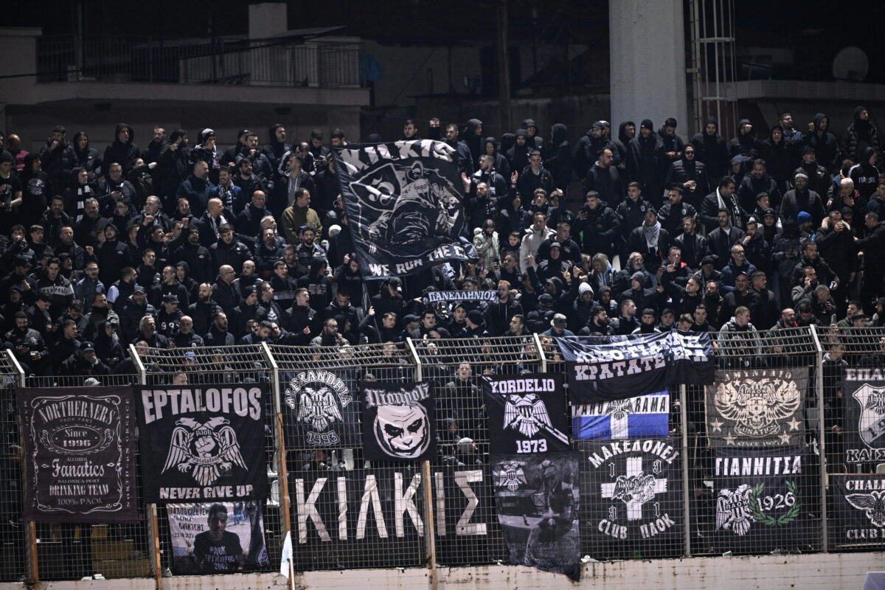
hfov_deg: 5.2
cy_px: 295
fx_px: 9833
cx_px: 442
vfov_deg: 3.4
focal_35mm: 400
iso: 2500
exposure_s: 1/250
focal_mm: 400
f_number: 3.2
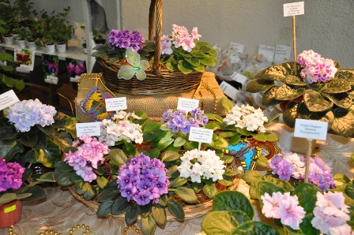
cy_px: 118
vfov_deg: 35.4
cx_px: 177
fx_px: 368
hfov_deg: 51.3
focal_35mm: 38
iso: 800
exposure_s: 1/60
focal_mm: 25
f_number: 4
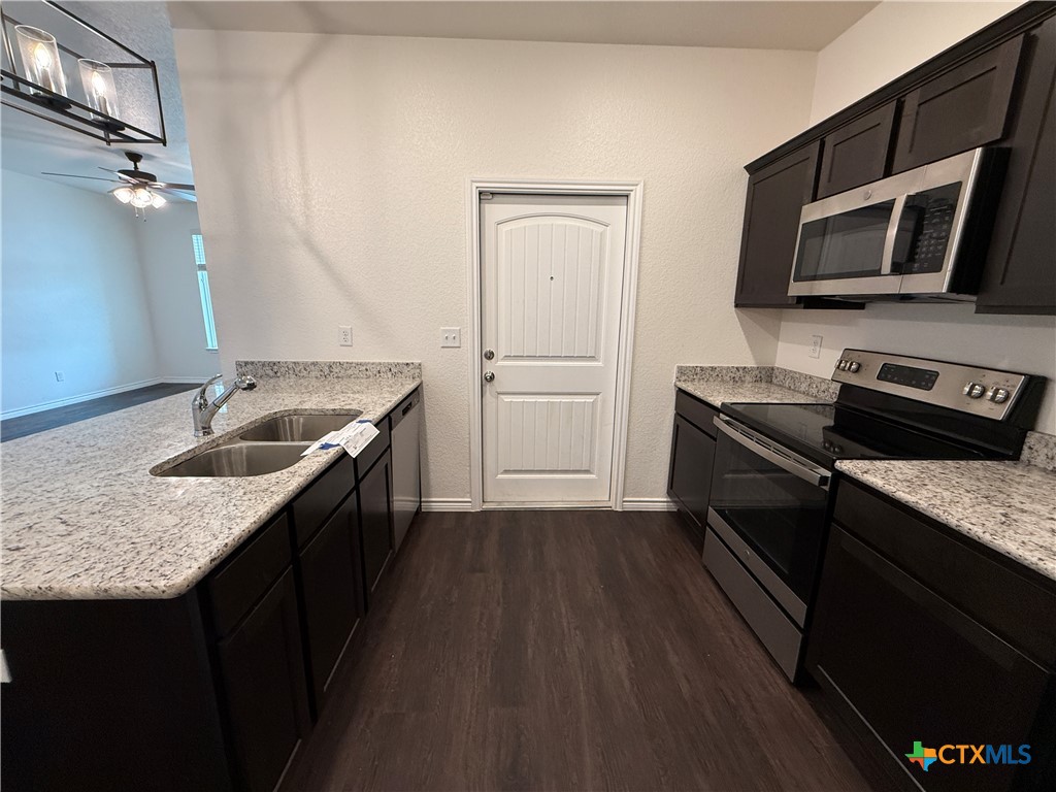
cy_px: 396
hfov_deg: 102.1
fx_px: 427
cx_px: 528
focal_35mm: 14
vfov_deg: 85.7
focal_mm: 2.22
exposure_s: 1/120
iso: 320
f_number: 2.2
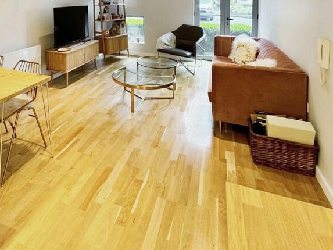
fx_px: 241
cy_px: 31
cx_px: 119
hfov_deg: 68.0
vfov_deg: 49.7
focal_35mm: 25
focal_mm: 2.22
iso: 250
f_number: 2.2
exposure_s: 1/50
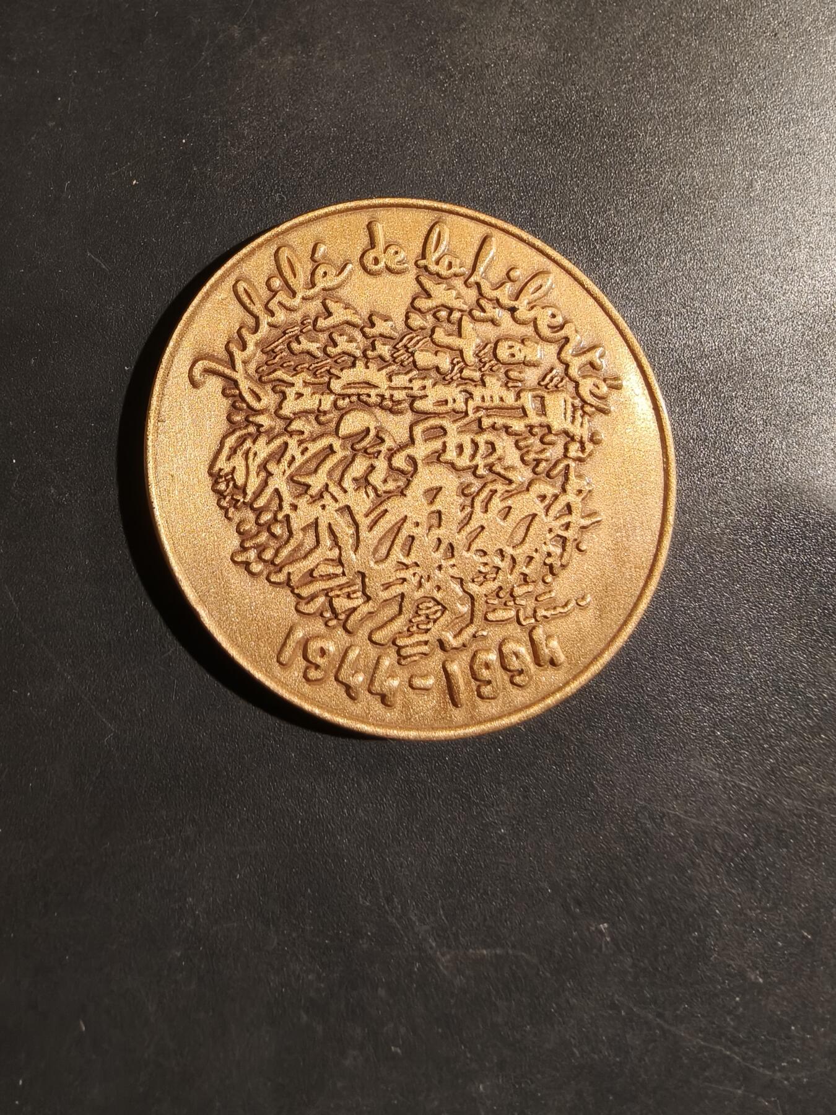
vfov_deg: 73.9
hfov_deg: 58.9
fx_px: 741
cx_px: 418
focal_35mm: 23
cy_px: 558
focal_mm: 2.32
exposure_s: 1/100
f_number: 2
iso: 160
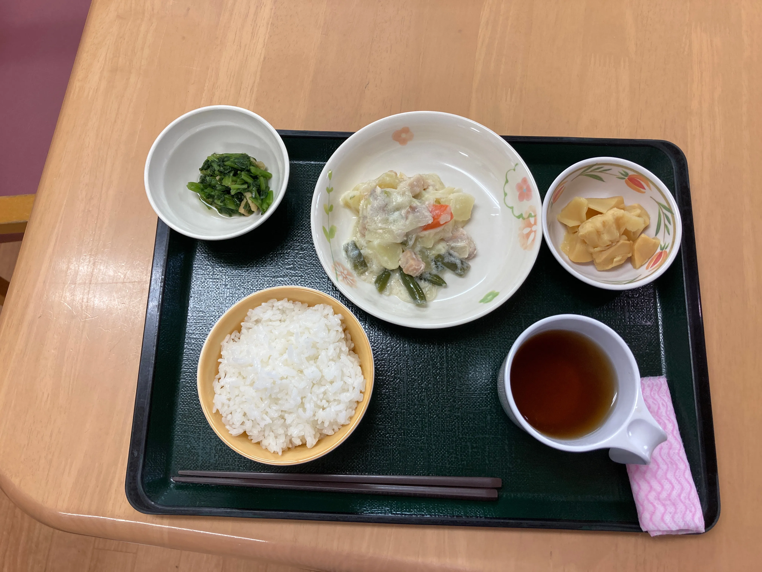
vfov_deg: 49.7
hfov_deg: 63.4
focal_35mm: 28
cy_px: 286
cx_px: 381
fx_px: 616
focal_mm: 3.99
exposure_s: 1/50
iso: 50
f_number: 1.8
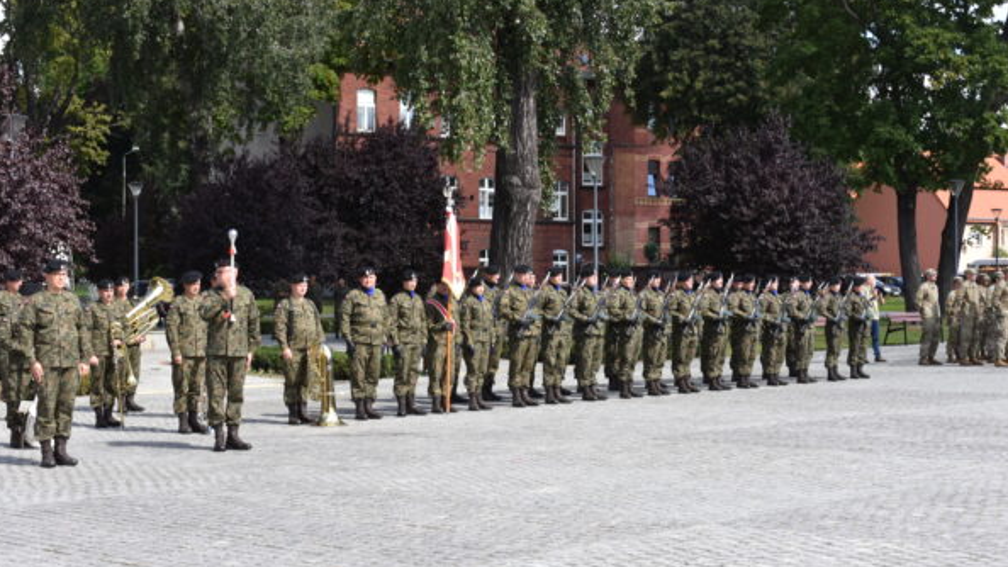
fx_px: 1604
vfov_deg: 20.0
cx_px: 497
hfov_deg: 34.9
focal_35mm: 60
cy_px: 267
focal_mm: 36
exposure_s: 1/320
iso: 320
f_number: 9
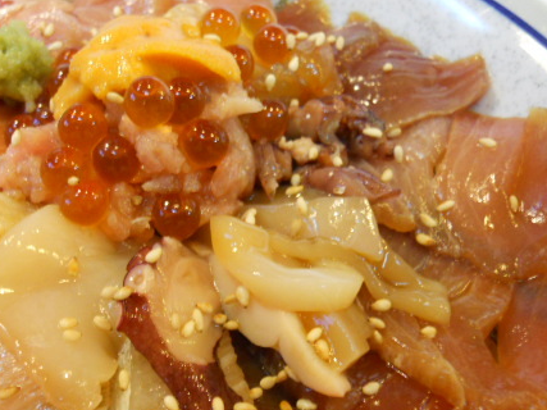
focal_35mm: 42
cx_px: 168
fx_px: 663
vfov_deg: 34.1
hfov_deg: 43.9
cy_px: 265
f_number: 2.7
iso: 400
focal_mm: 5
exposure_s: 1/10
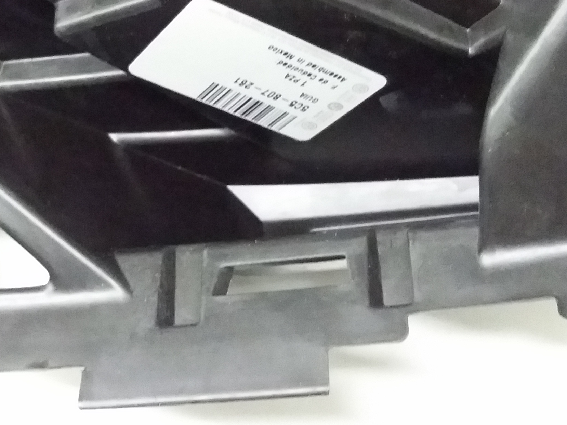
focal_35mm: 63
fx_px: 1032
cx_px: 200
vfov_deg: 22.9
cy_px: 70
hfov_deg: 30.6
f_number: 2.4
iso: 1000
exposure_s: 1/15
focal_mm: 3.4
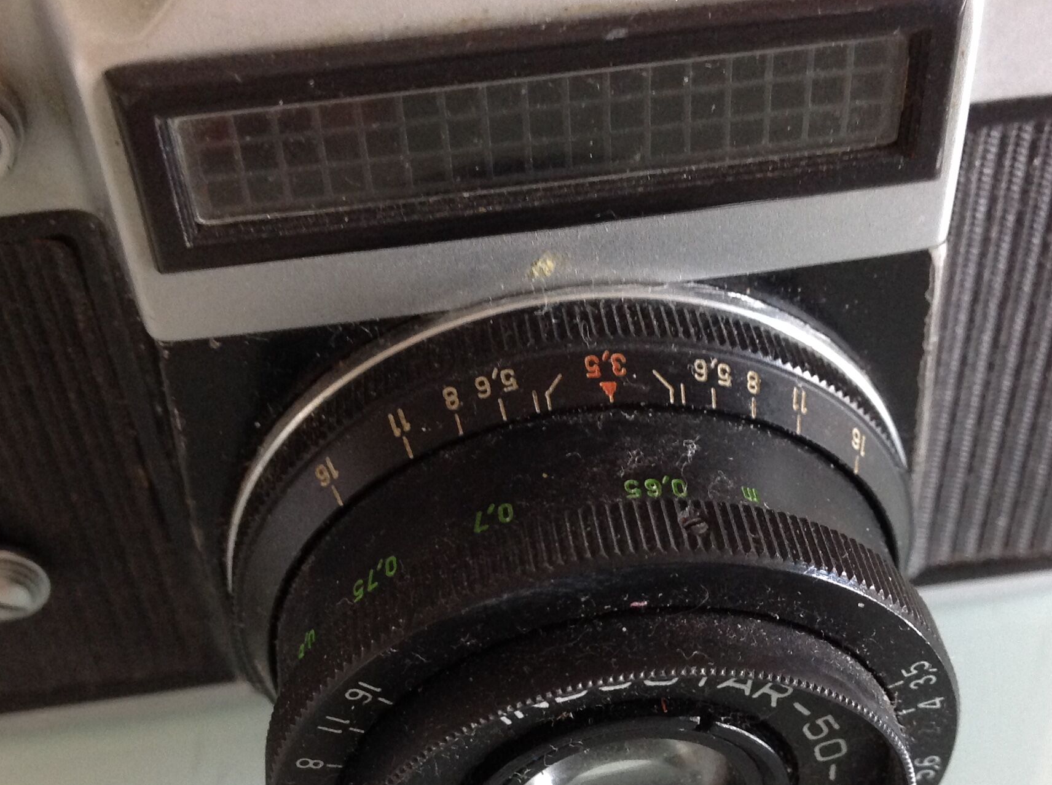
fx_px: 1608
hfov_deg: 36.2
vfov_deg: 27.2
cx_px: 551
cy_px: 542
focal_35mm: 53
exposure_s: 1/15
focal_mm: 4.28
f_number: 2.4
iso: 200
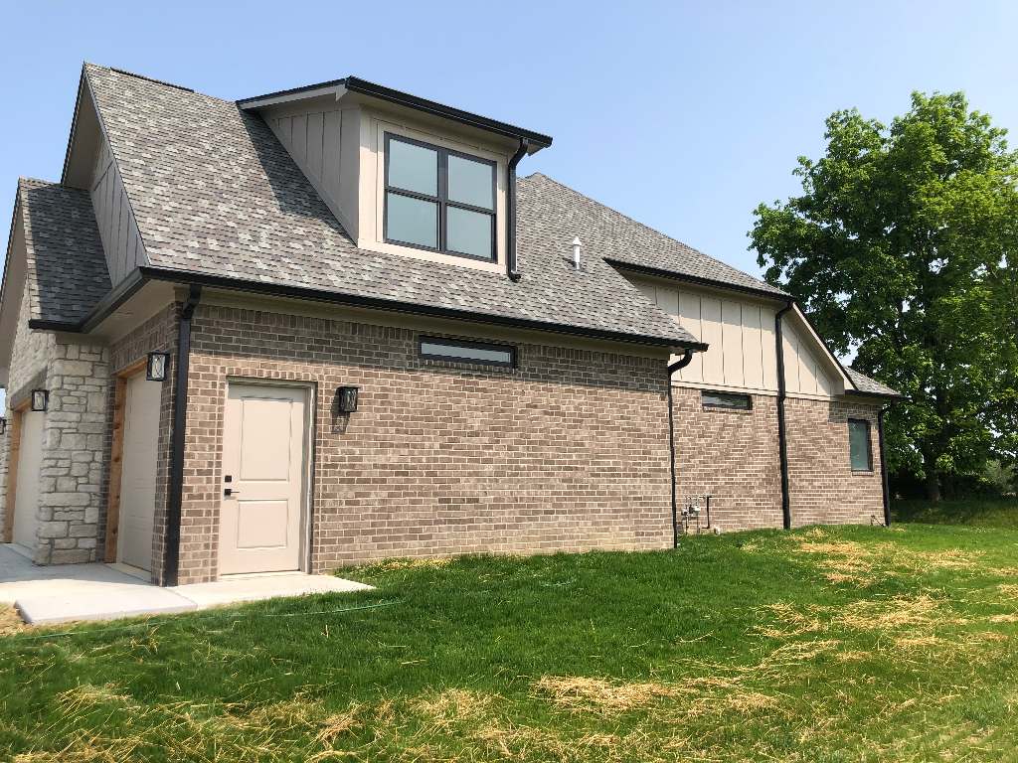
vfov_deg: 49.7
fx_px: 823
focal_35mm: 28
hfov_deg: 63.4
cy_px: 382
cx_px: 509
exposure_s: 1/1946
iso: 20
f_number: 1.8
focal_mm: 3.99
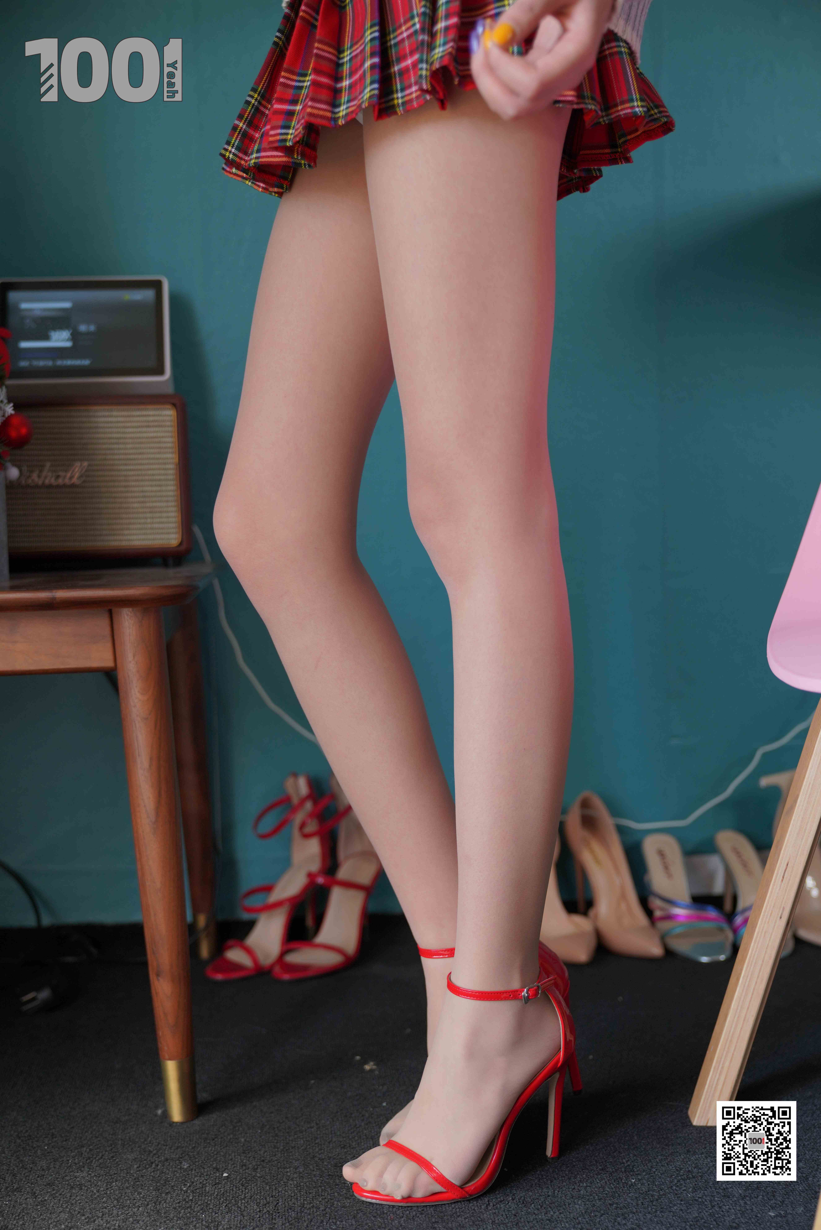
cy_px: 615
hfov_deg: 31.2
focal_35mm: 43
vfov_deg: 45.4
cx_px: 410
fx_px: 1470
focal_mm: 43
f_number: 2.8
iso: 320
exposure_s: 1/200
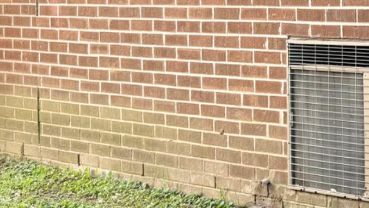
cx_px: 453
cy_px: -45
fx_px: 773
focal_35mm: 79
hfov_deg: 24.2
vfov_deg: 14.8
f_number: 1.78
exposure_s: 1/155
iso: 80
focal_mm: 6.76
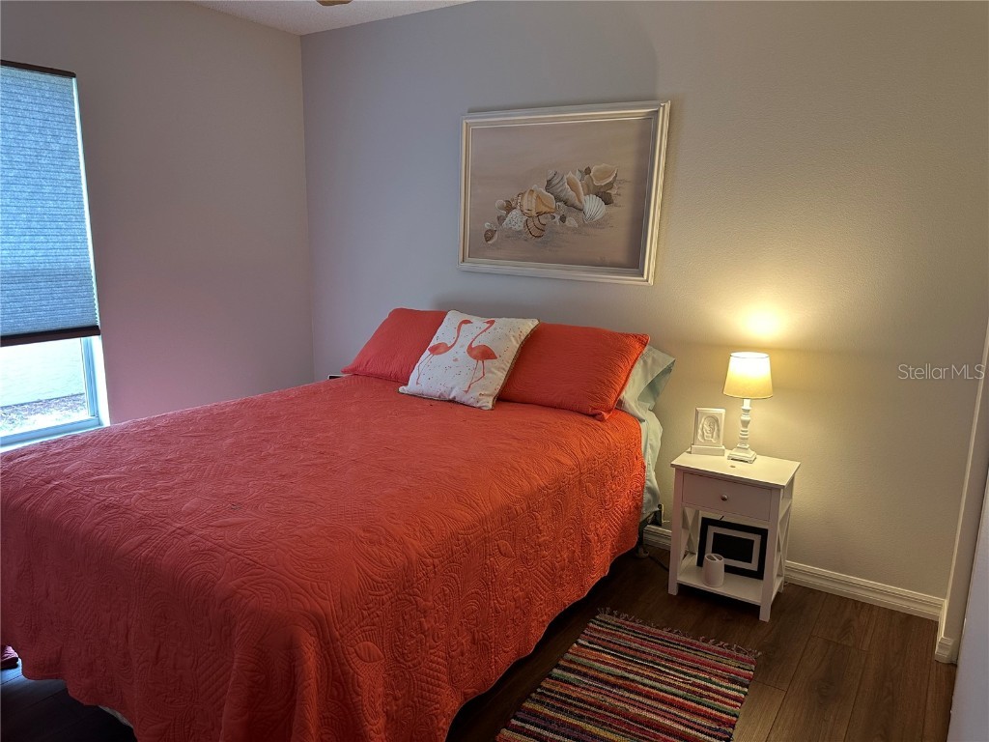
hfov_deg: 71.6
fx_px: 686
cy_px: 371
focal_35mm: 24
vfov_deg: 56.8
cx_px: 494
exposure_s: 1/60
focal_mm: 6.86
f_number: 1.78
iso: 200
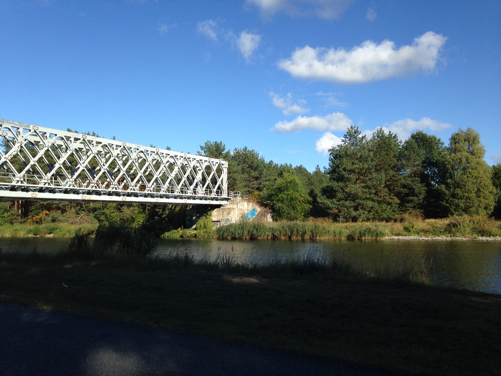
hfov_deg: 55.4
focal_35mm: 33
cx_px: 250
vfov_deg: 42.9
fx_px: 478
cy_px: 188
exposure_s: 1/1427
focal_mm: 4.12
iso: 50
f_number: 2.4
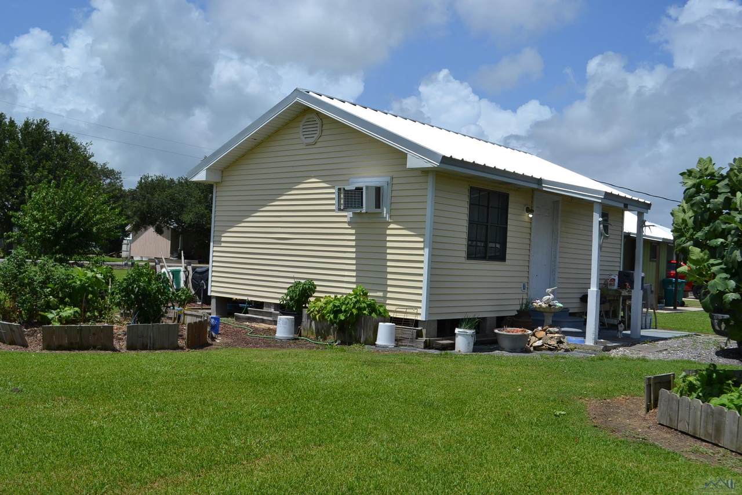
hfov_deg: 53.1
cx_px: 371
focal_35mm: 36
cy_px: 248
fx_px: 742
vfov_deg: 36.9
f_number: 10
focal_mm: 24
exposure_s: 1/400
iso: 100
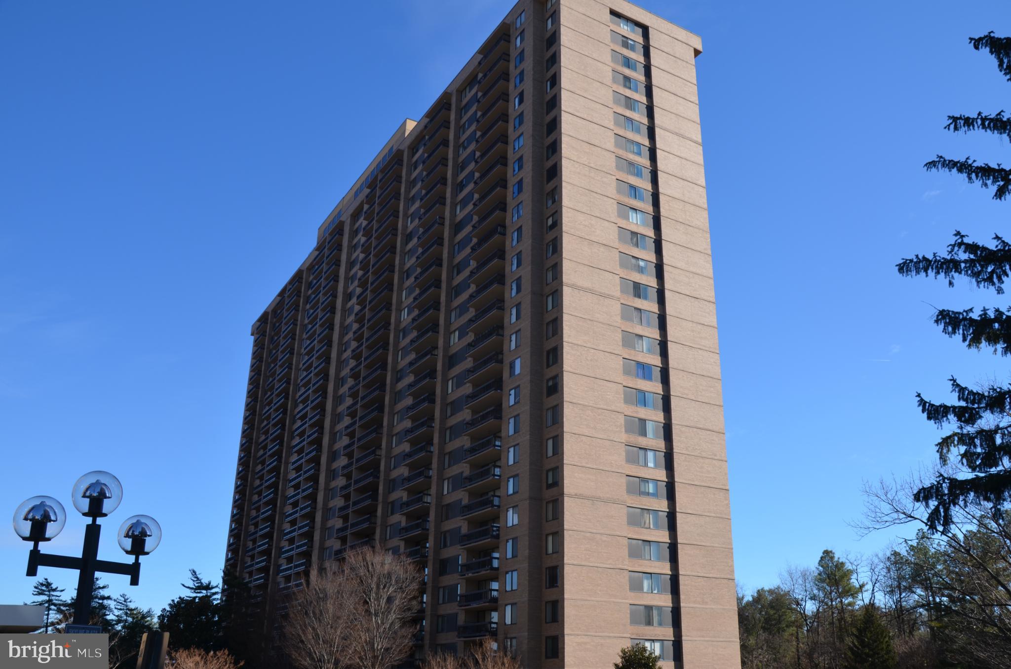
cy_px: 334
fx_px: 883
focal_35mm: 32
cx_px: 506
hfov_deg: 59.6
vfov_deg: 41.5
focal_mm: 21
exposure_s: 1/250
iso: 100
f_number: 8
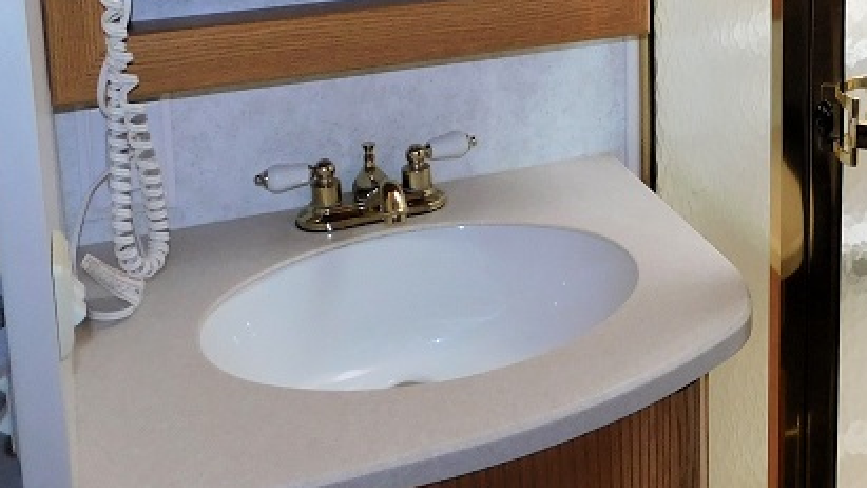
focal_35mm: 61
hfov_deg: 32.8
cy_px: -123
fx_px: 1402
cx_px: 768
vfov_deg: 18.5
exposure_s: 1/80
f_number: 3
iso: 125
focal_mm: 4
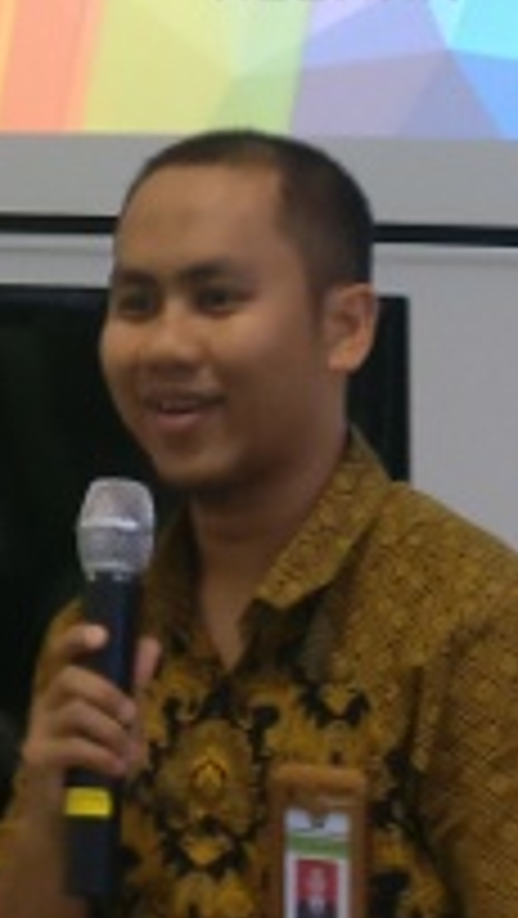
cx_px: 86
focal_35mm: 153
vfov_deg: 13.6
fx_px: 3730
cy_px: -194
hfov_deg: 7.9
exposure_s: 1/20
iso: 400
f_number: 2
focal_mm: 4.26
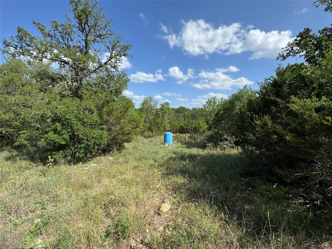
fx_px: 134
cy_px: 124
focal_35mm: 14
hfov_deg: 102.1
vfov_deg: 85.7
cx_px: 166
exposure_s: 1/1600
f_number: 2.2
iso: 50
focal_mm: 2.22
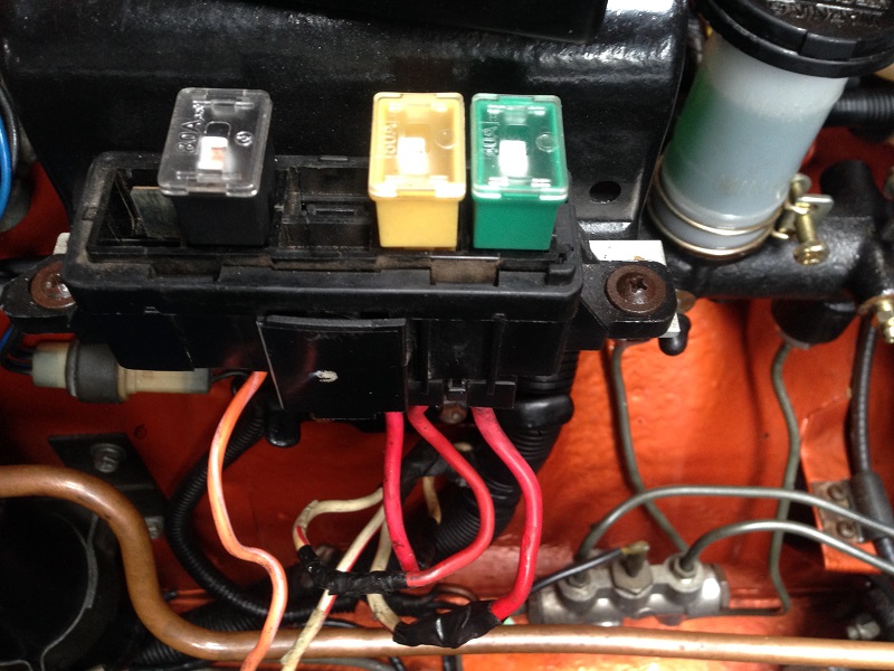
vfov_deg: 42.9
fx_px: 852
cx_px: 447
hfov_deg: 55.4
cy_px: 336
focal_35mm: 33
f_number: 2.4
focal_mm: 4.12
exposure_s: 1/20
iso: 160
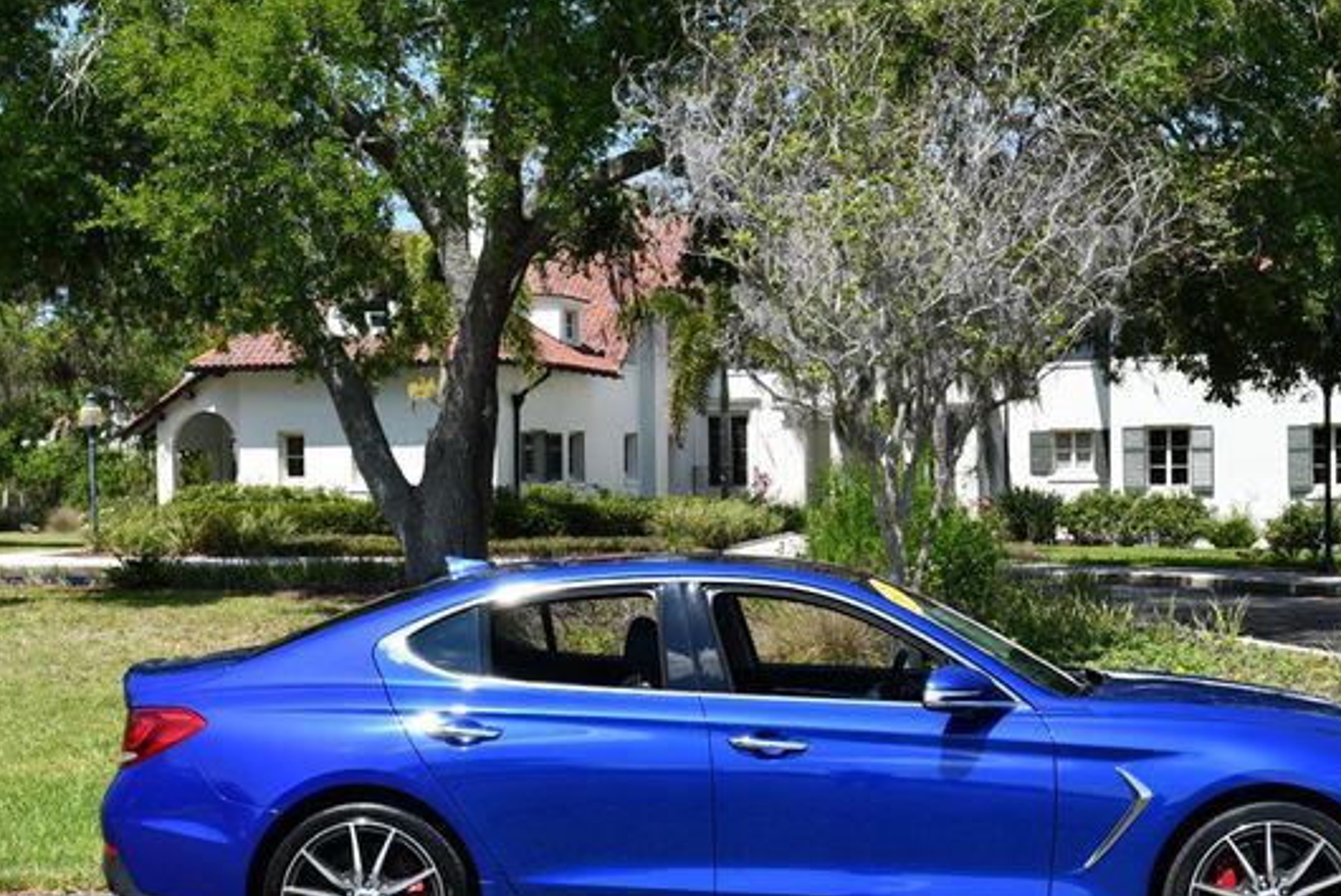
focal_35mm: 58
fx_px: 2162
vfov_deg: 23.4
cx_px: 749
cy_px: 534
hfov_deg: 34.4
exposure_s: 1/250
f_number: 8
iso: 110
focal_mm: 24
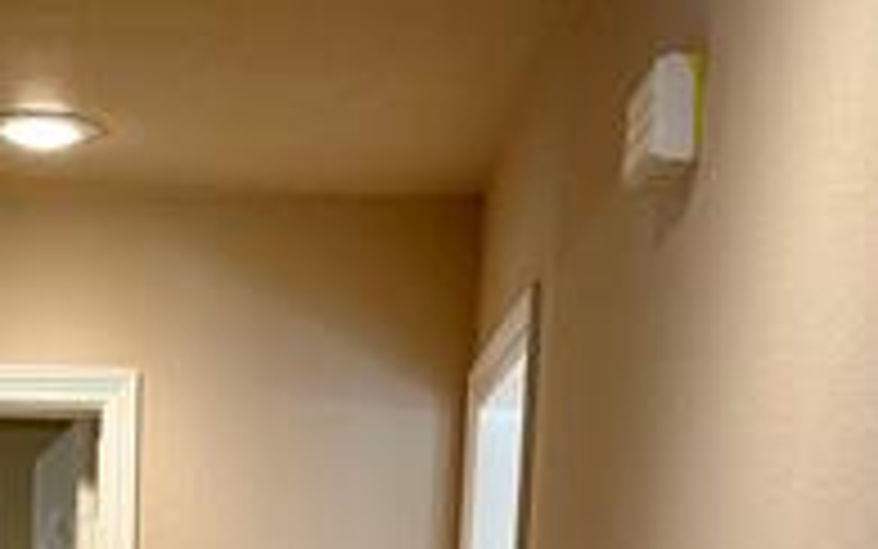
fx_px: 2394
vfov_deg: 11.1
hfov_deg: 20.5
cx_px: 144
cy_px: 1296
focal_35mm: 100
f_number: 1.78
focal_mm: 6.76
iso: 160
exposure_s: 1/60
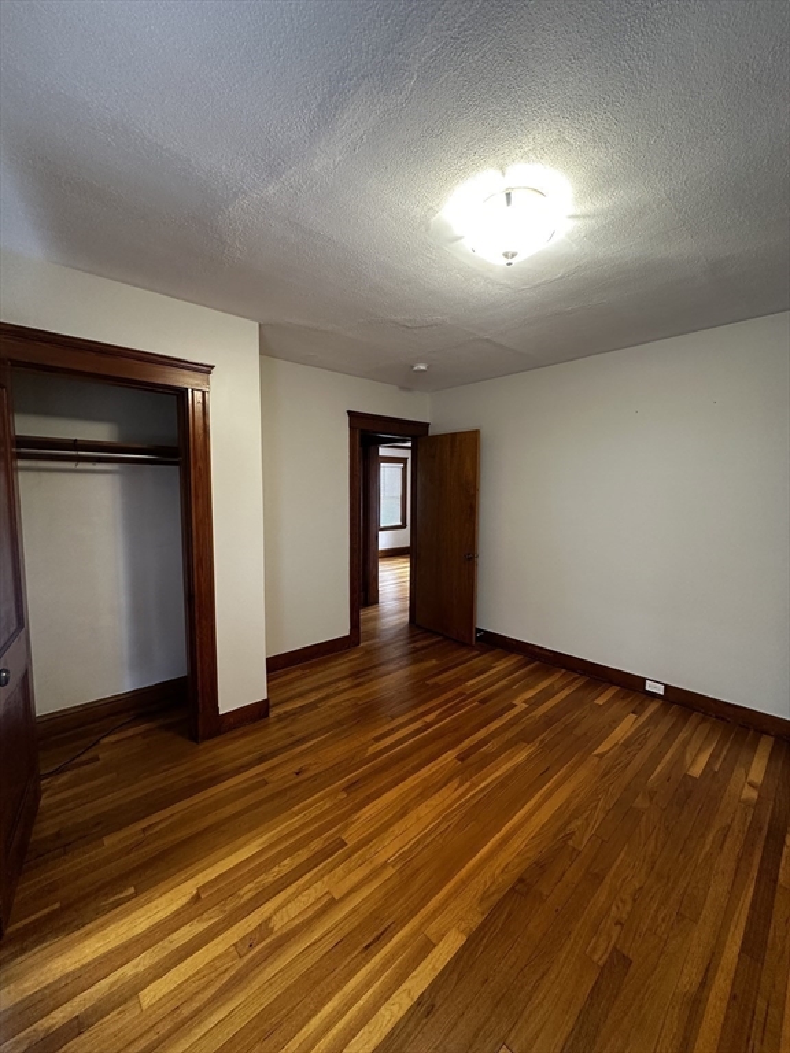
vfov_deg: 102.1
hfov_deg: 85.7
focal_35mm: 14
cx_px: 395
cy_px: 526
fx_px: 426
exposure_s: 1/60
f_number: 2.2
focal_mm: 2.22
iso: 250
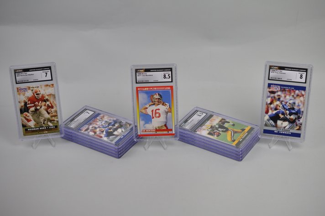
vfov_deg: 22.6
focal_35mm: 60
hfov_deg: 33.4
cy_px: 108
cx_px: 162
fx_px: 541
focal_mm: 40
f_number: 4.5
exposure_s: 1/80
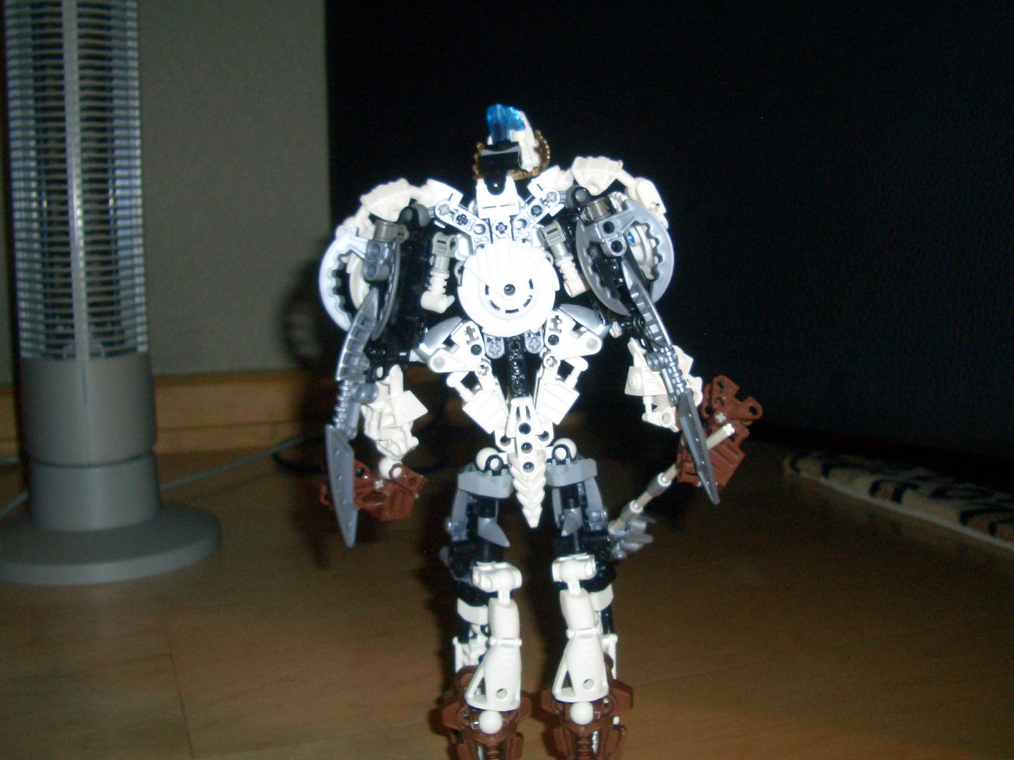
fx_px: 1142
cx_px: 504
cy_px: 365
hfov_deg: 47.9
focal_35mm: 39
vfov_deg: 36.8
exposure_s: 1/60
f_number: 2.6
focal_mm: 5.8
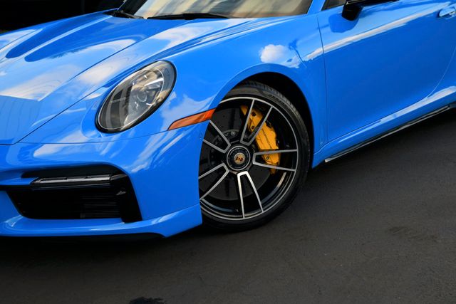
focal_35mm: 70
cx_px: 228
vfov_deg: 19.5
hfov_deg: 28.8
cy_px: 152
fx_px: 887
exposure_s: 1/320
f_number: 6.3
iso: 400
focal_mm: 70
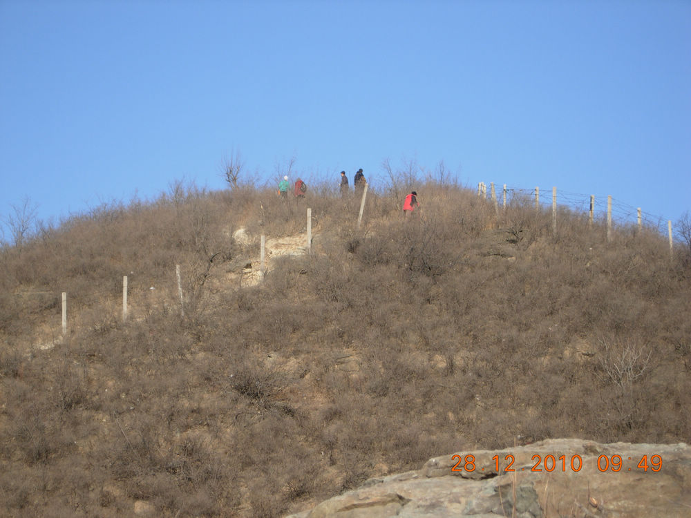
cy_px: 259
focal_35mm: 126
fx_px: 2515
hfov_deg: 15.6
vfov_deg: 11.8
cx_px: 346
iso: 50
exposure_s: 1/313
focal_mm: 26.3
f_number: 5.8
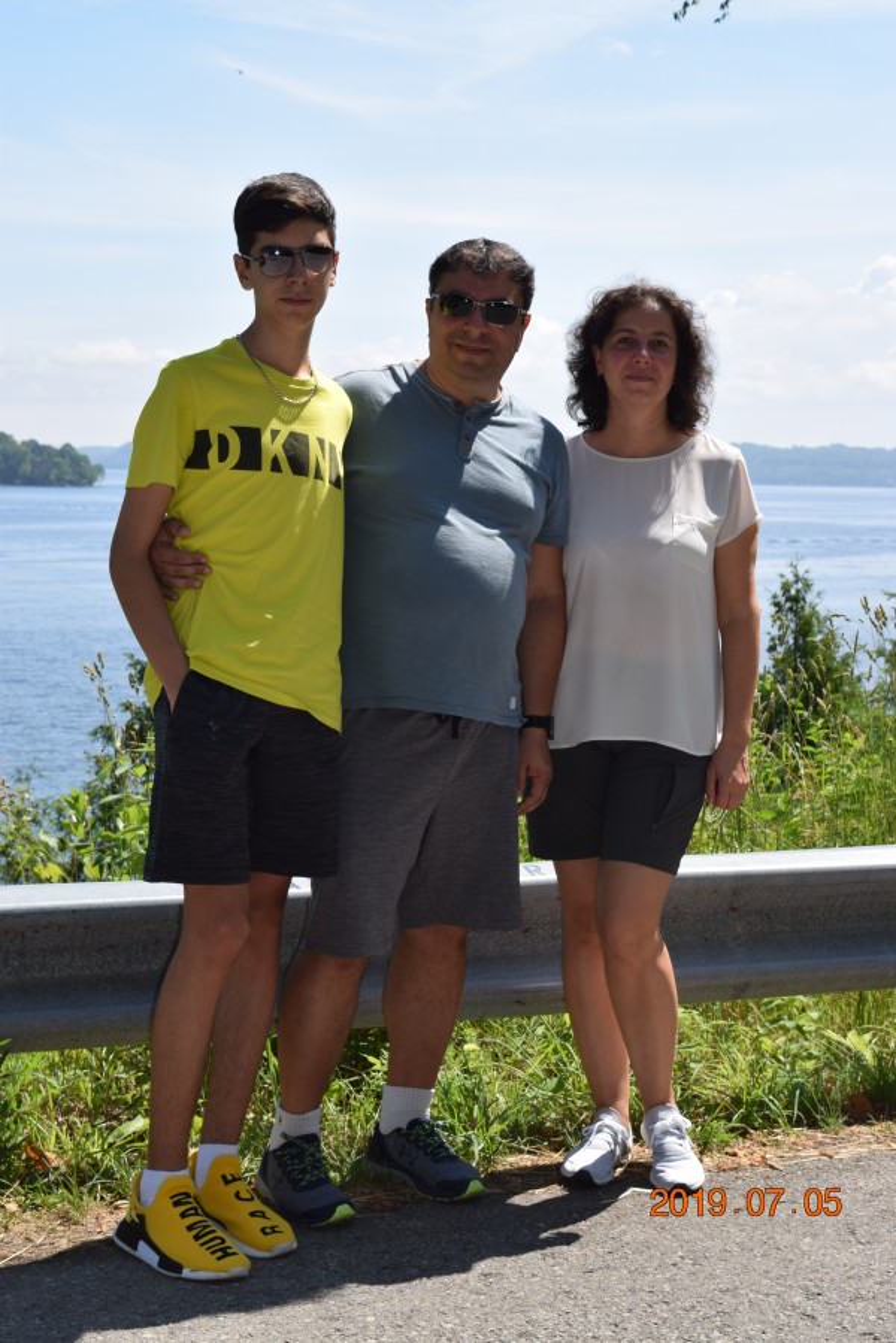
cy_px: 672
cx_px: 448
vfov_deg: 29.9
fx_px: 2520
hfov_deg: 20.2
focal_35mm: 68
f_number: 9
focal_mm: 45
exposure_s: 1/200
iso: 100
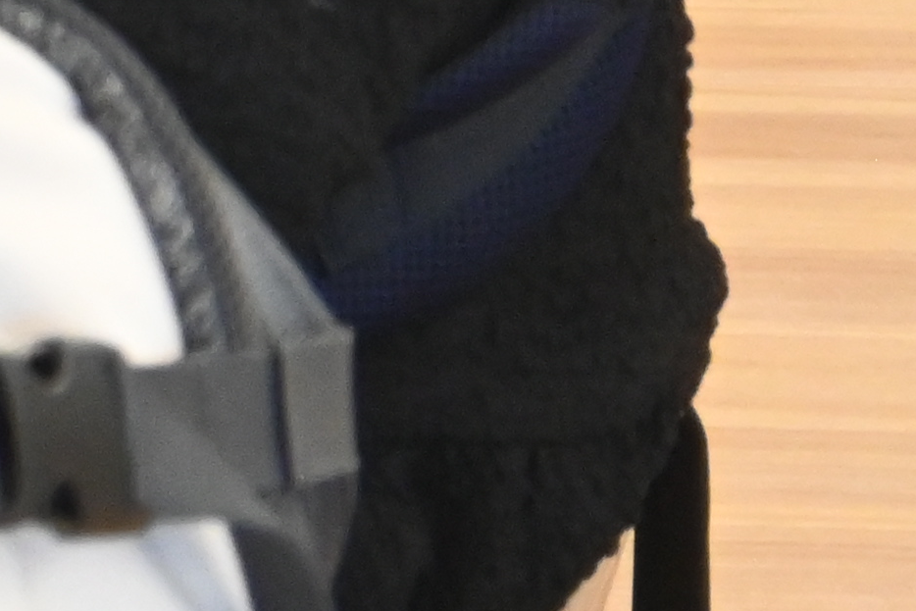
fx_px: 11375
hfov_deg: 4.5
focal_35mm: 447
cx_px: -1696
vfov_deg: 3.1
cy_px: -725
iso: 2500
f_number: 6.3
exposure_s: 1/125
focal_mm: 50
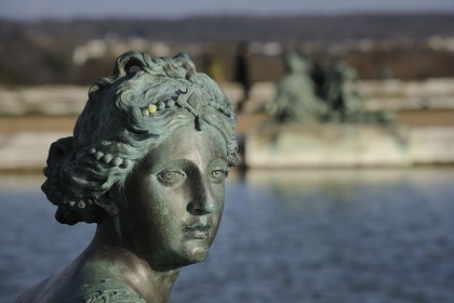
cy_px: 152
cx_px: 227
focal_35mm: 180
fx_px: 2270
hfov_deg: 11.4
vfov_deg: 7.6
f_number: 9
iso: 200
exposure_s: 1/400
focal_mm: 180
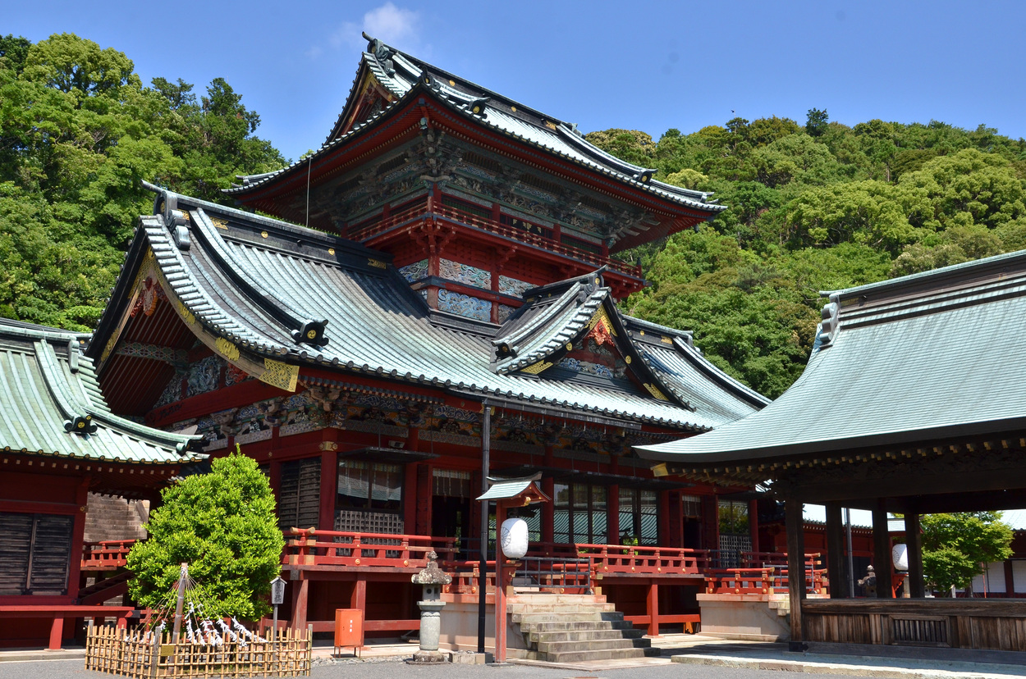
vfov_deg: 36.7
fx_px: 1024
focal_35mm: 36
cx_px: 513
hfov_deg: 53.2
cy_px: 340
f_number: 11
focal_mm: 24
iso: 400
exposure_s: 1/500
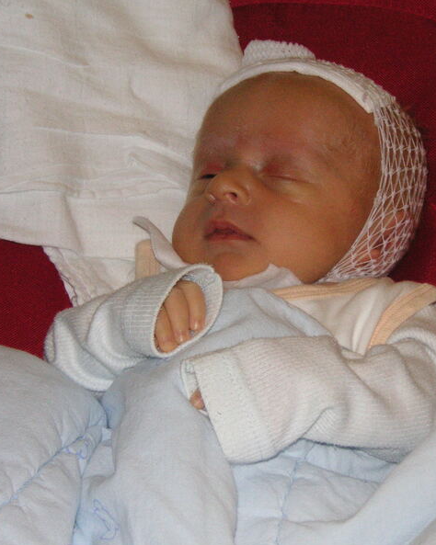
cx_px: 268
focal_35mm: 108
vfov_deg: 17.8
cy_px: 275
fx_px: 1743
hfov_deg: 14.2
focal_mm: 13.6
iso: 160
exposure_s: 1/90
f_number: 4.6
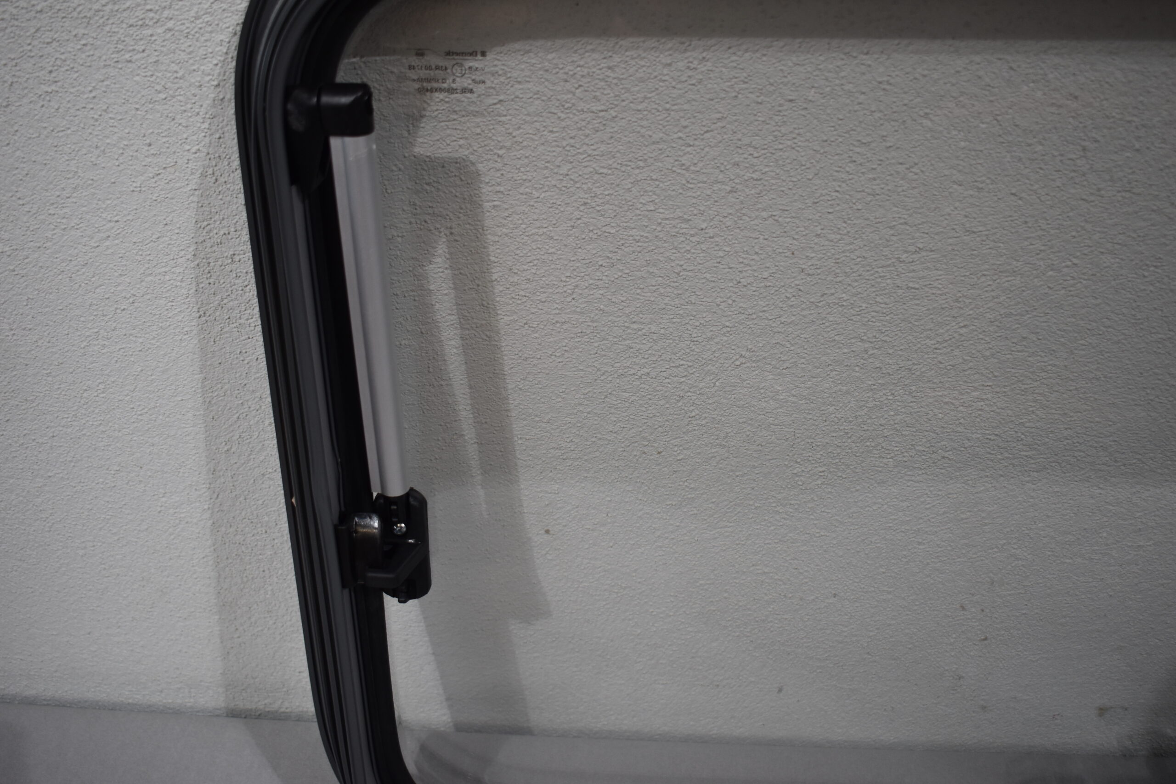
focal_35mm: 36
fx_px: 1176
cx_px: 588
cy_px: 392
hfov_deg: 53.1
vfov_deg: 36.9
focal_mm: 24
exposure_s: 1/250
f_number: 4
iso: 500
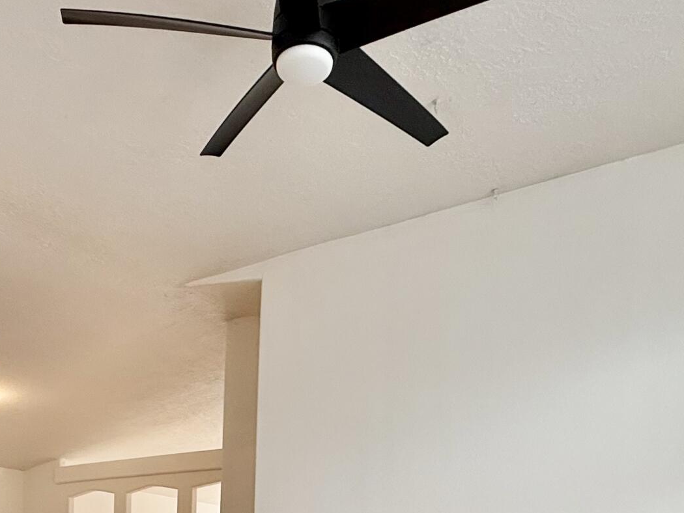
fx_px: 791
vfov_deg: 30.0
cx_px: 207
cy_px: 635
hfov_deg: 45.8
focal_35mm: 40
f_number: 2.2
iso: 125
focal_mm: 2.22
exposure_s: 1/120
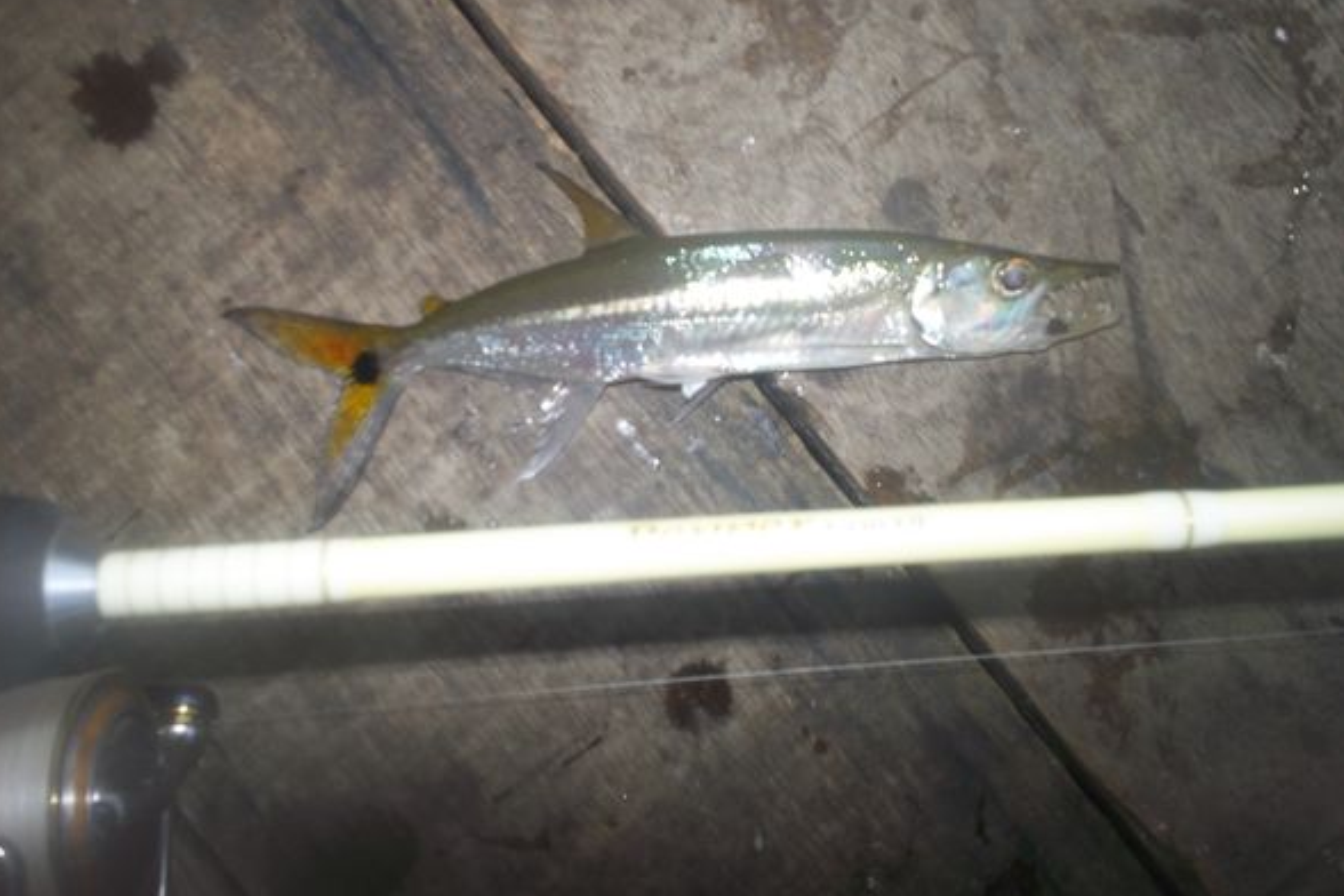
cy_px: 418
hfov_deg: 48.5
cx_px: 666
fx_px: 1493
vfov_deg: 33.4
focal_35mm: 40
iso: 80
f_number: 4.5
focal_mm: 6.3
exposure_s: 1/60
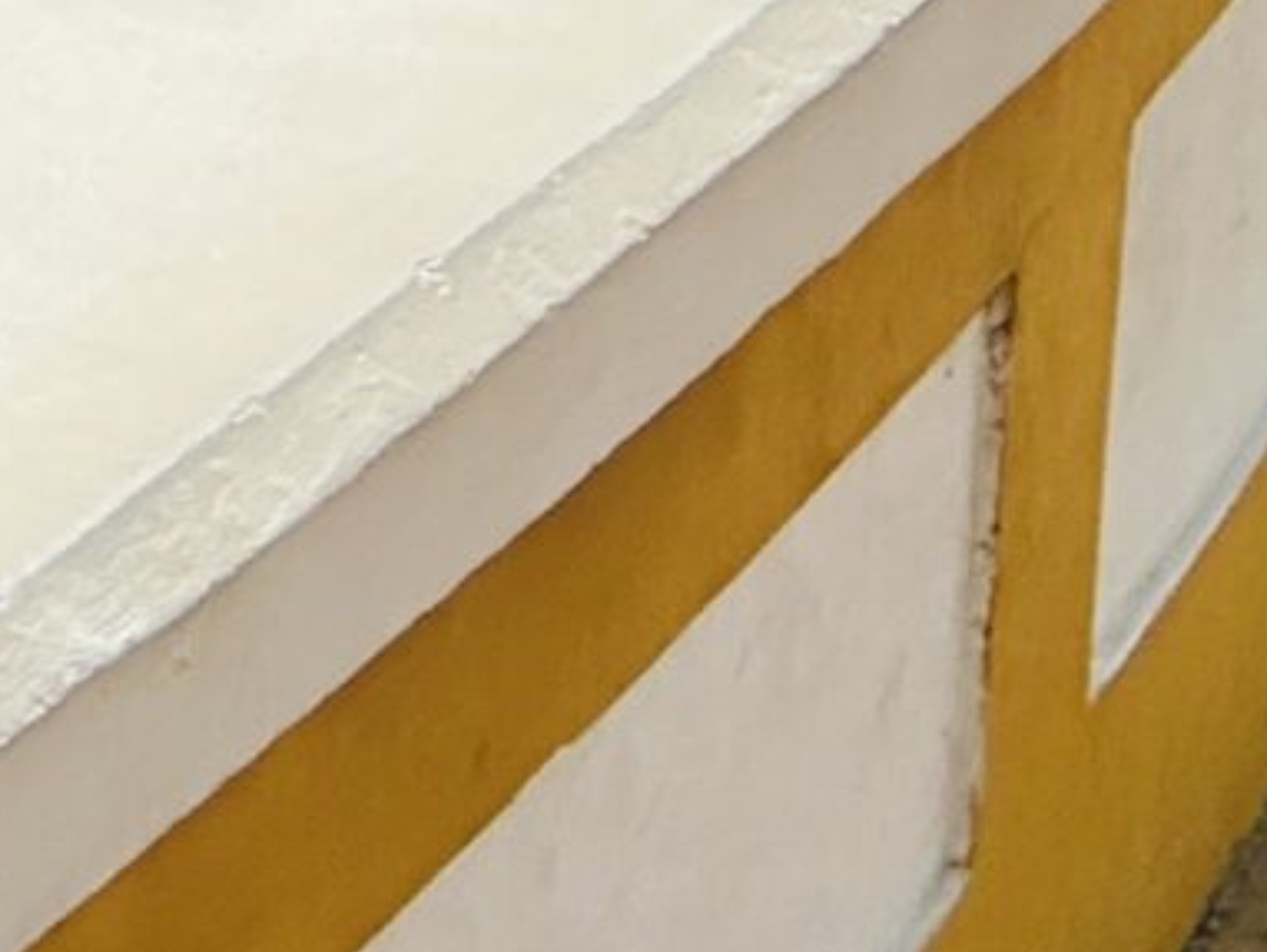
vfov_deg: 8.2
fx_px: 5640
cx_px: -1101
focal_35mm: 154
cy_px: -1891
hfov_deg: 11.7
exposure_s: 1/2445
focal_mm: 2.69
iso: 32
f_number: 1.9
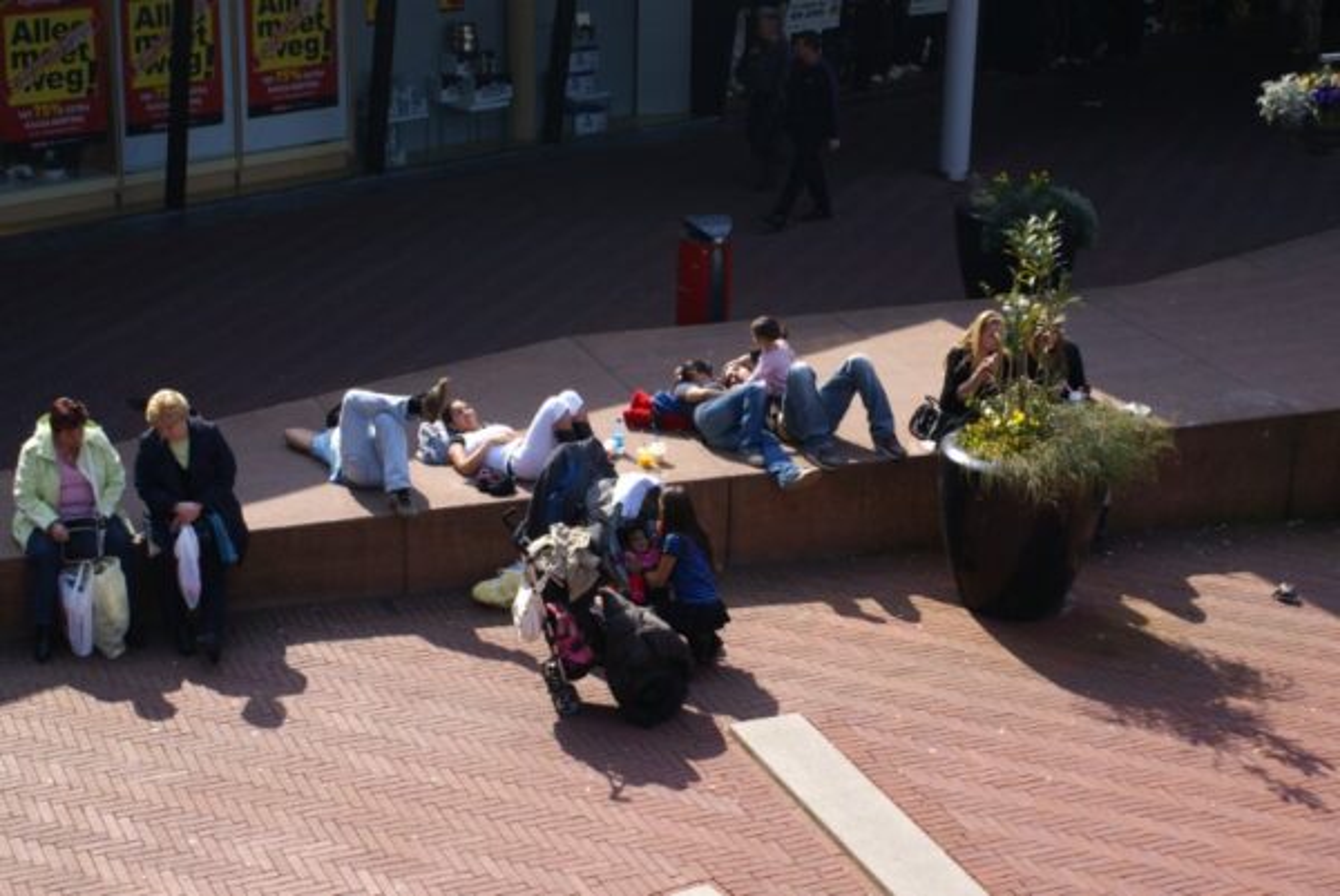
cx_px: 670
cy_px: 448
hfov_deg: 33.4
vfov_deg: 22.7
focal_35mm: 60
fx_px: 2235
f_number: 9
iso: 100
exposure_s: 1/80
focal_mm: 40
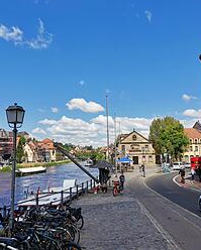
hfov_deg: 41.2
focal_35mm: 36
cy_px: 119
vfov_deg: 50.2
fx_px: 267
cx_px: 98
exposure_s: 1/1923
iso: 50
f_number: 1.8
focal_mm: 4.75
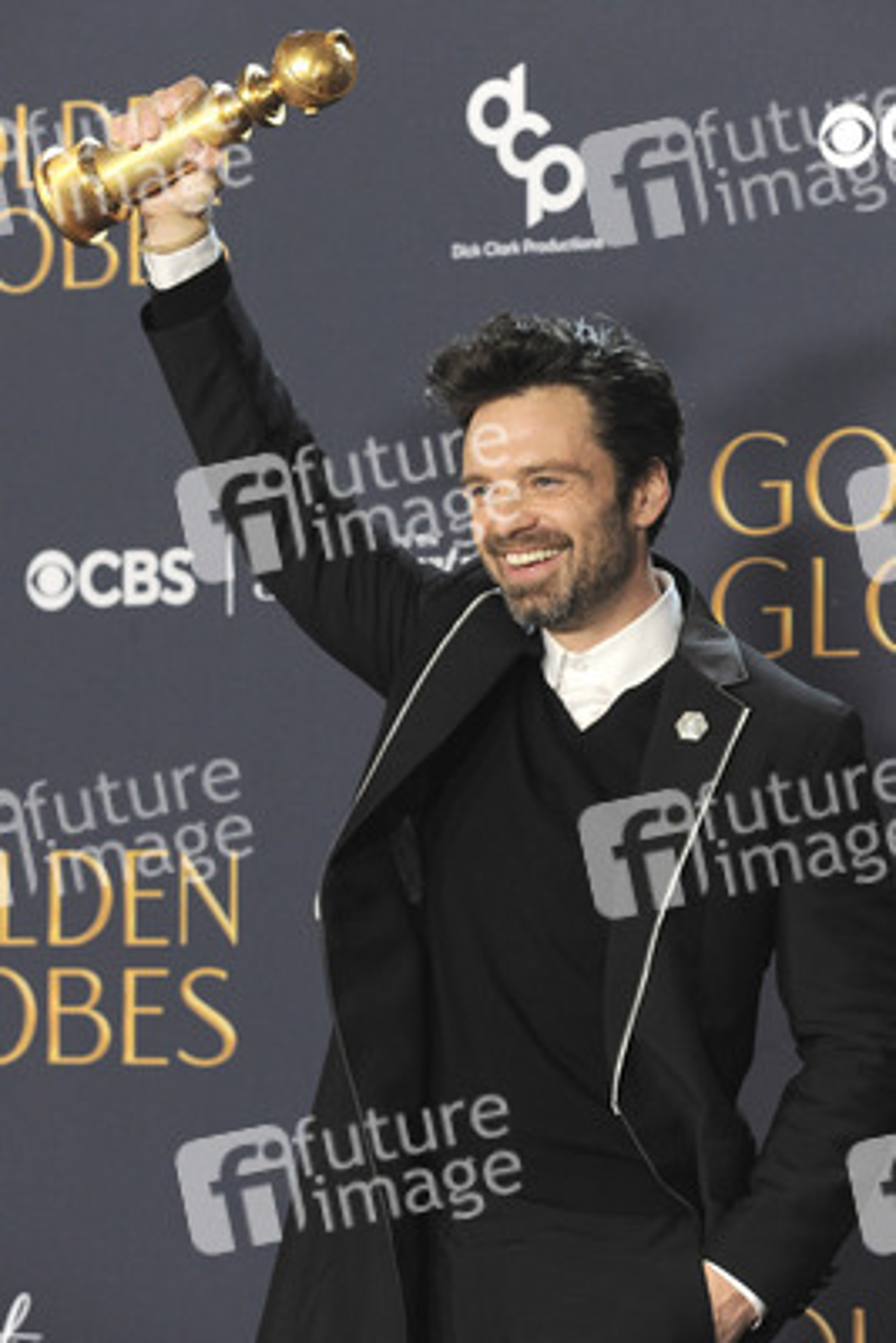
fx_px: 5035
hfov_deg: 10.2
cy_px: 672
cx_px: 448
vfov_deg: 15.2
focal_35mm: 135
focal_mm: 135
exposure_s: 1/125
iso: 2500
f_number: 5
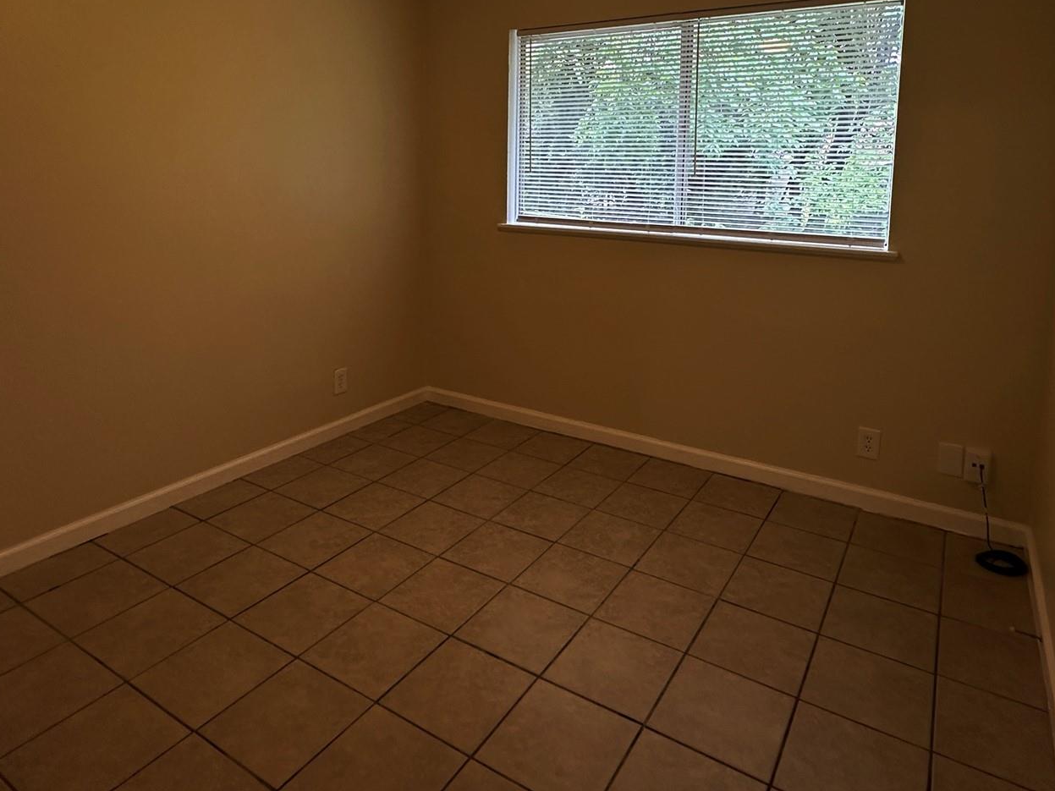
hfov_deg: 73.9
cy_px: 250
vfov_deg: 57.3
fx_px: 701
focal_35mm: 23
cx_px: 535
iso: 160
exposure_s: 1/60
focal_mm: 2.22
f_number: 2.2
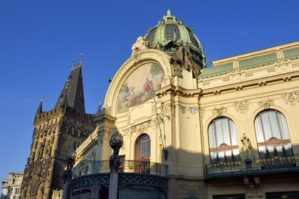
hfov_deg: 58.7
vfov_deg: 41.1
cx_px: 150
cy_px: 100
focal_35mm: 32
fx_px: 266
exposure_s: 1/200
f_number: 14
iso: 200
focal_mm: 32
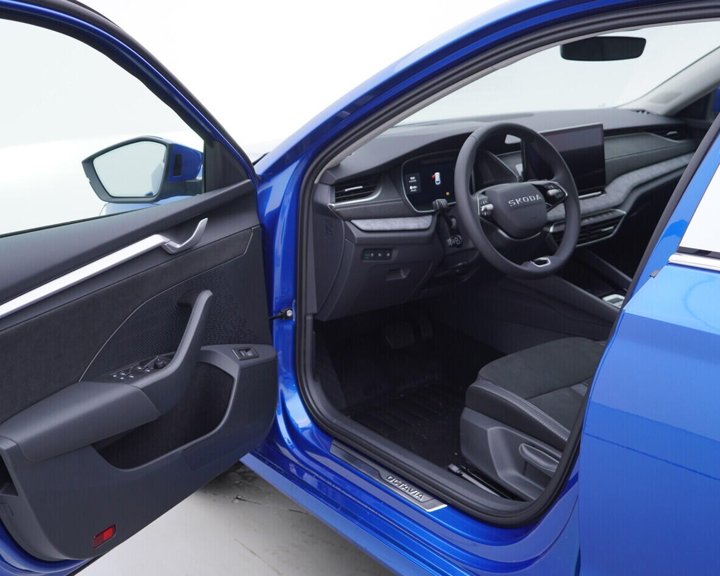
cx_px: 292
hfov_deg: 44.6
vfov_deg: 36.5
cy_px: 288
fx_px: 873
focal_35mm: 41
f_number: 3.2
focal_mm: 24
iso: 125
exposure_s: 1/50
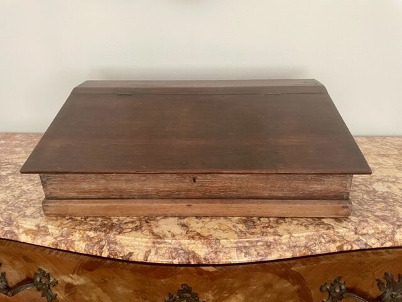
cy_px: 151
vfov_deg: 53.1
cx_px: 201
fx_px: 302
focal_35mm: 26
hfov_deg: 67.3
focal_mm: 4.2
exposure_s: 1/60
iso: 250
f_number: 1.6
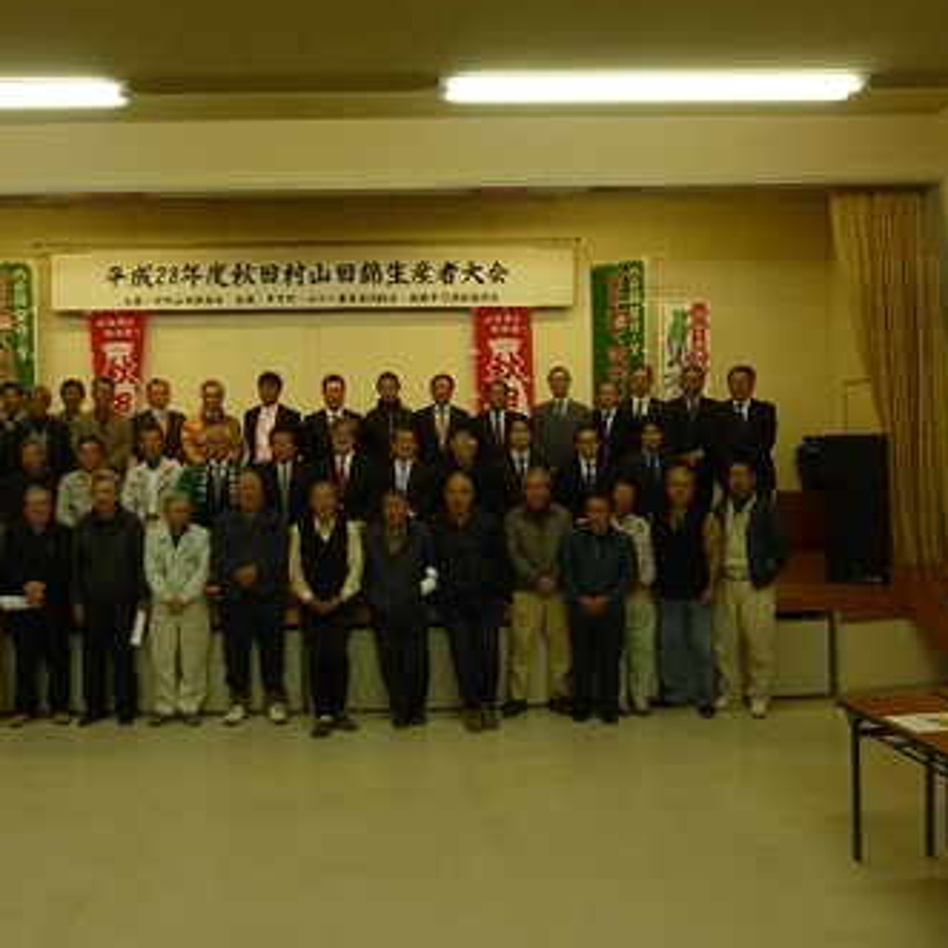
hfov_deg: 53.4
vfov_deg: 54.0
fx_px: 930
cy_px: 468
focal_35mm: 30
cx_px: 347
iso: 160
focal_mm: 4.5
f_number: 3.1
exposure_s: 1/60
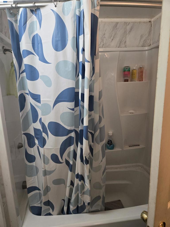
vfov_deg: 73.9
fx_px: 151
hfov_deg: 58.9
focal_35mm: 23
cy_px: 114
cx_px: 85
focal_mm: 5.4
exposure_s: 1/120
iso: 500
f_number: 1.8
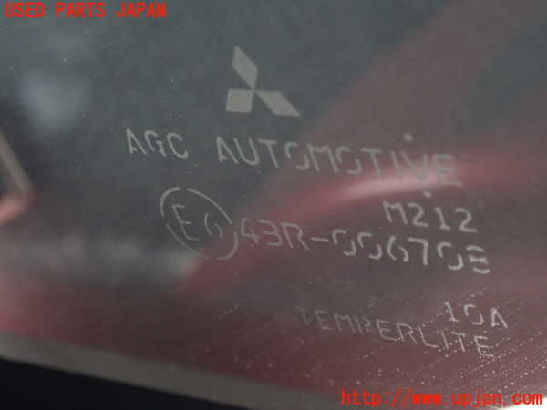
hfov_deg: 19.6
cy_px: 205
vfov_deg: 14.8
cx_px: 274
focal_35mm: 100
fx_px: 1580
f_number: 4.9
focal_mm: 18
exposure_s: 1/30
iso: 800
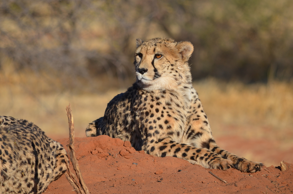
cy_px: 98
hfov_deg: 4.4
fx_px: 3785
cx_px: 142
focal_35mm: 466
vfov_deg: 2.9
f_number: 7.1
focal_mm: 300
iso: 200
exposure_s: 1/800
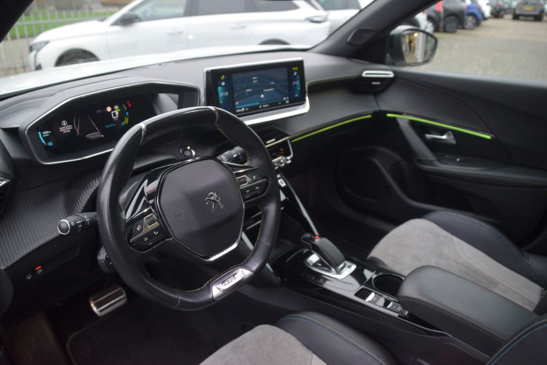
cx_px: 274
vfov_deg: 47.9
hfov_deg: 67.4
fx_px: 410
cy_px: 182
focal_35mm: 27
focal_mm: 18
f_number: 3.5
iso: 1250
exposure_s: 1/60
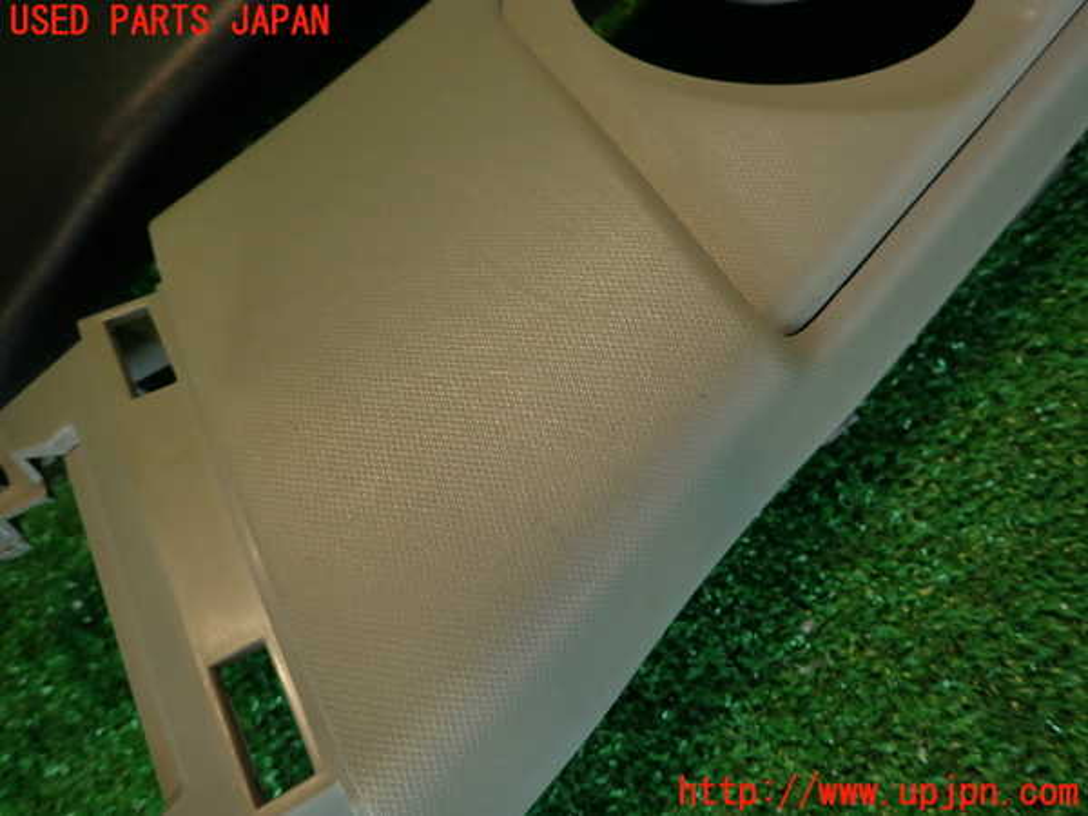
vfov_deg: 54.9
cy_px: 408
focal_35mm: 25
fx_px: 786
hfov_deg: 69.4
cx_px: 544
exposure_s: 1/60
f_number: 2
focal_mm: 4.5
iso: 160
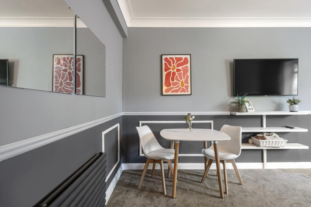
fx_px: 177
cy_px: 104
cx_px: 156
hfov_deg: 82.6
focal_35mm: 20
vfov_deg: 60.6
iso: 200
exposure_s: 2
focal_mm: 20.5
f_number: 8
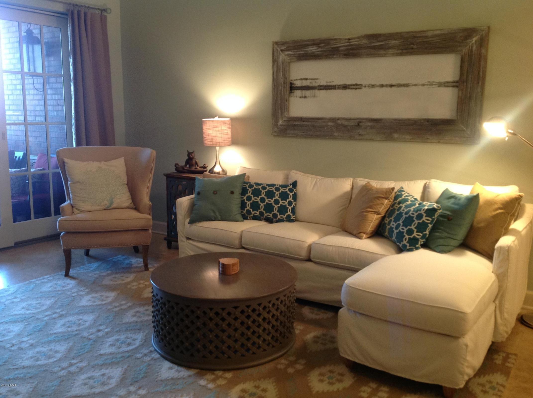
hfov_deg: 52.7
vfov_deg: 40.6
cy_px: 199
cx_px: 266
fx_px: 538
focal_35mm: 35
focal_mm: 4.28
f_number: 2.4
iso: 125
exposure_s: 1/15
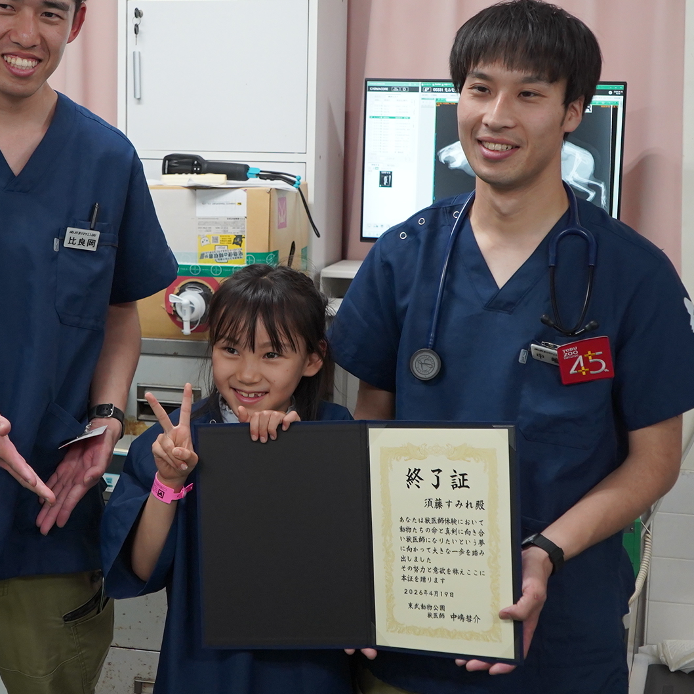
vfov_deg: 25.3
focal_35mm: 68
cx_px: 215
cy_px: 318
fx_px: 1542
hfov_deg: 25.2
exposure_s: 1/160
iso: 1600
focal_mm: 29
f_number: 4
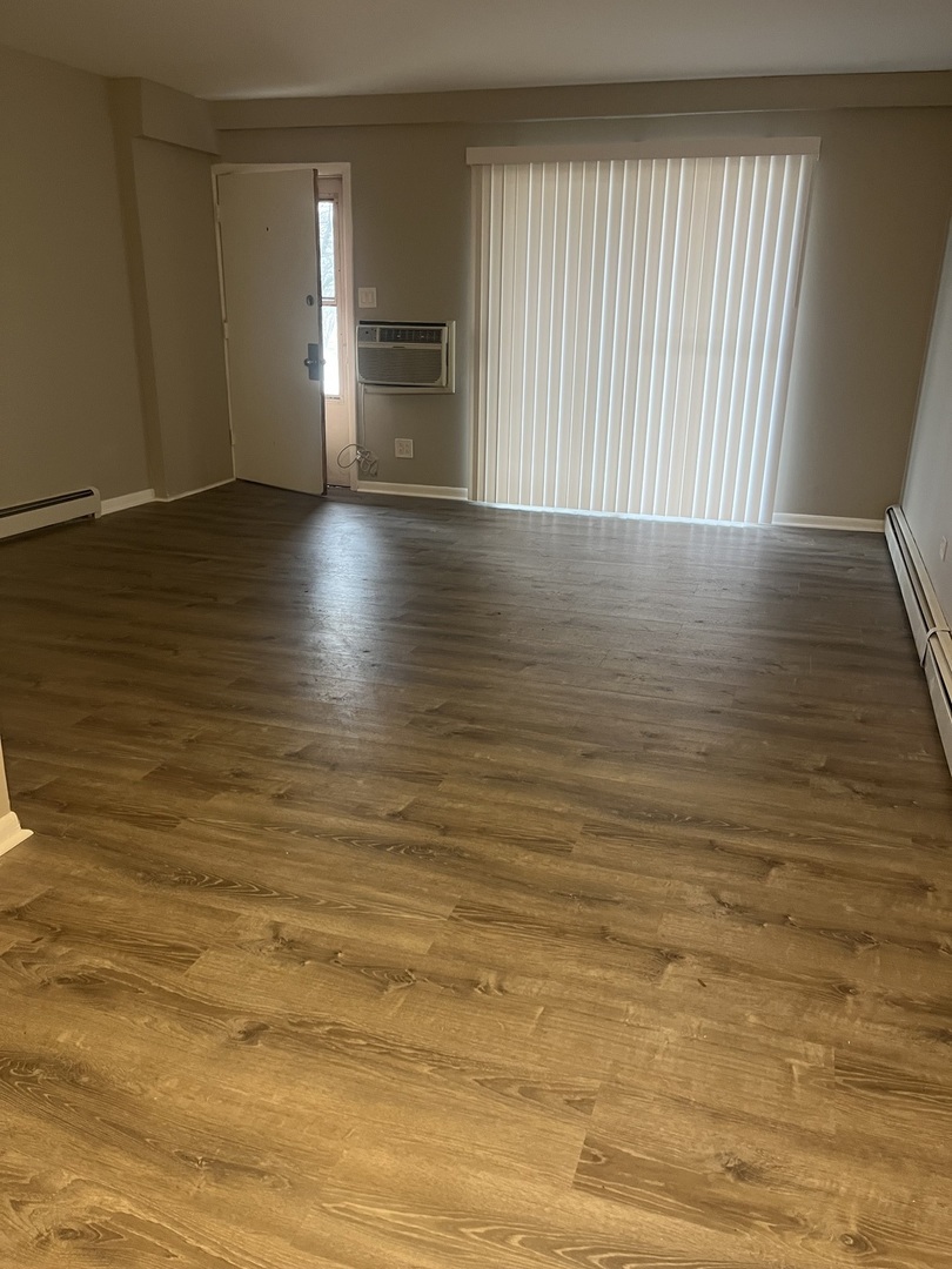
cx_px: 476
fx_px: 953
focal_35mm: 26
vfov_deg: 67.3
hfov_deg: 53.1
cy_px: 634
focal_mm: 5.1
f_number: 1.6
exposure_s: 1/60
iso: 200
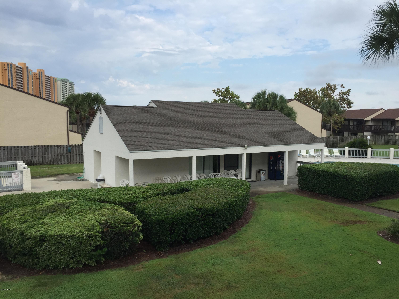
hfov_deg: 61.7
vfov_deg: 48.2
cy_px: 150
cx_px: 200
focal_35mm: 29
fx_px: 334
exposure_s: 1/1364
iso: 32
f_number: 2.2
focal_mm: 4.15
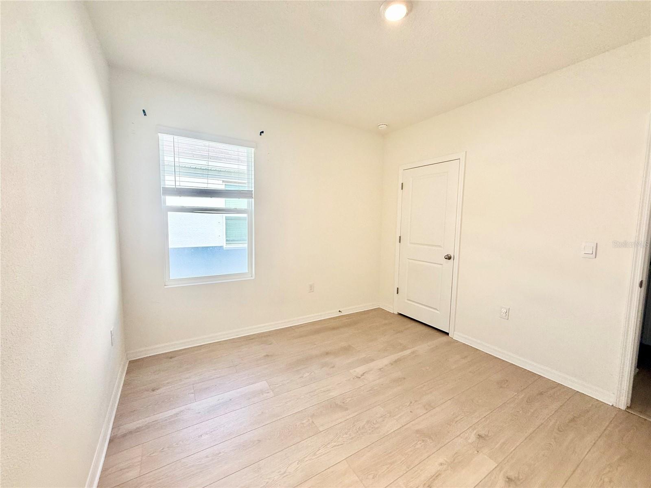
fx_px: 263
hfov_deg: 102.1
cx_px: 326
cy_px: 244
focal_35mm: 14
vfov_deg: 85.7
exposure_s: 1/192
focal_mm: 2.22
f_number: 2.2
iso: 64
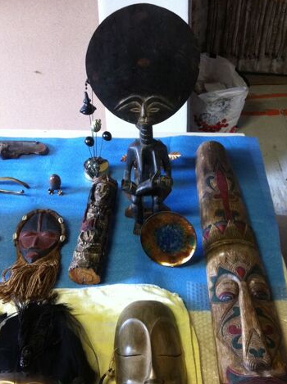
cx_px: 154
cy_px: 217
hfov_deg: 30.2
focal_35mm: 48
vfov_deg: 39.6
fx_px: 532
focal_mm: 3.85
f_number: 2.8
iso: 200
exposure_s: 1/17
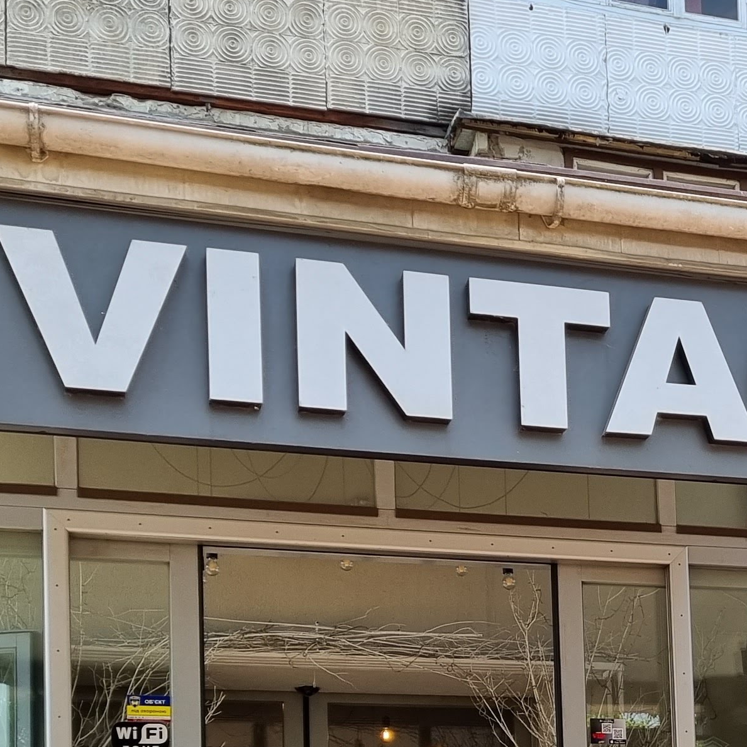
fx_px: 1904
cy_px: 862
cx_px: 833
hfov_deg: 21.0
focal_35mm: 78
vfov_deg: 20.9
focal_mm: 5.4
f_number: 1.8
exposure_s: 1/1064
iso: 50
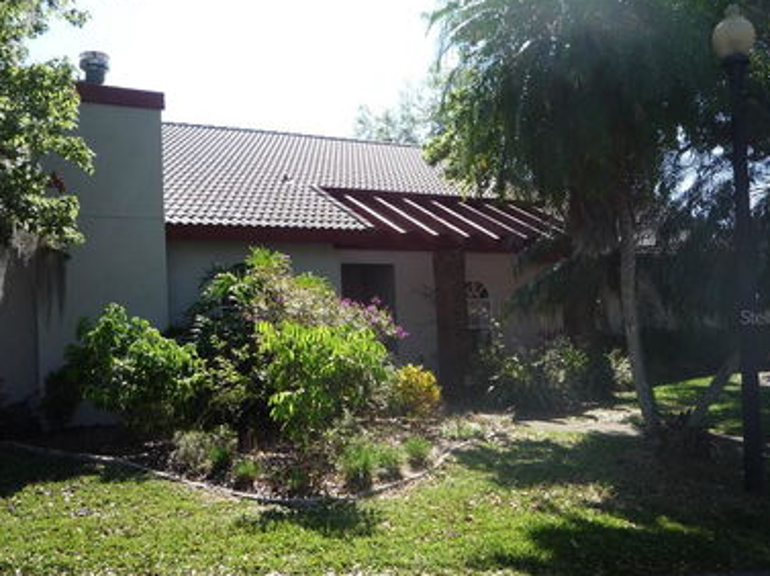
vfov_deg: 41.7
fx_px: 756
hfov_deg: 54.0
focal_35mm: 34
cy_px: 317
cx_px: 385
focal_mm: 5.2
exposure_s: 1/250
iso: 100
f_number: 4
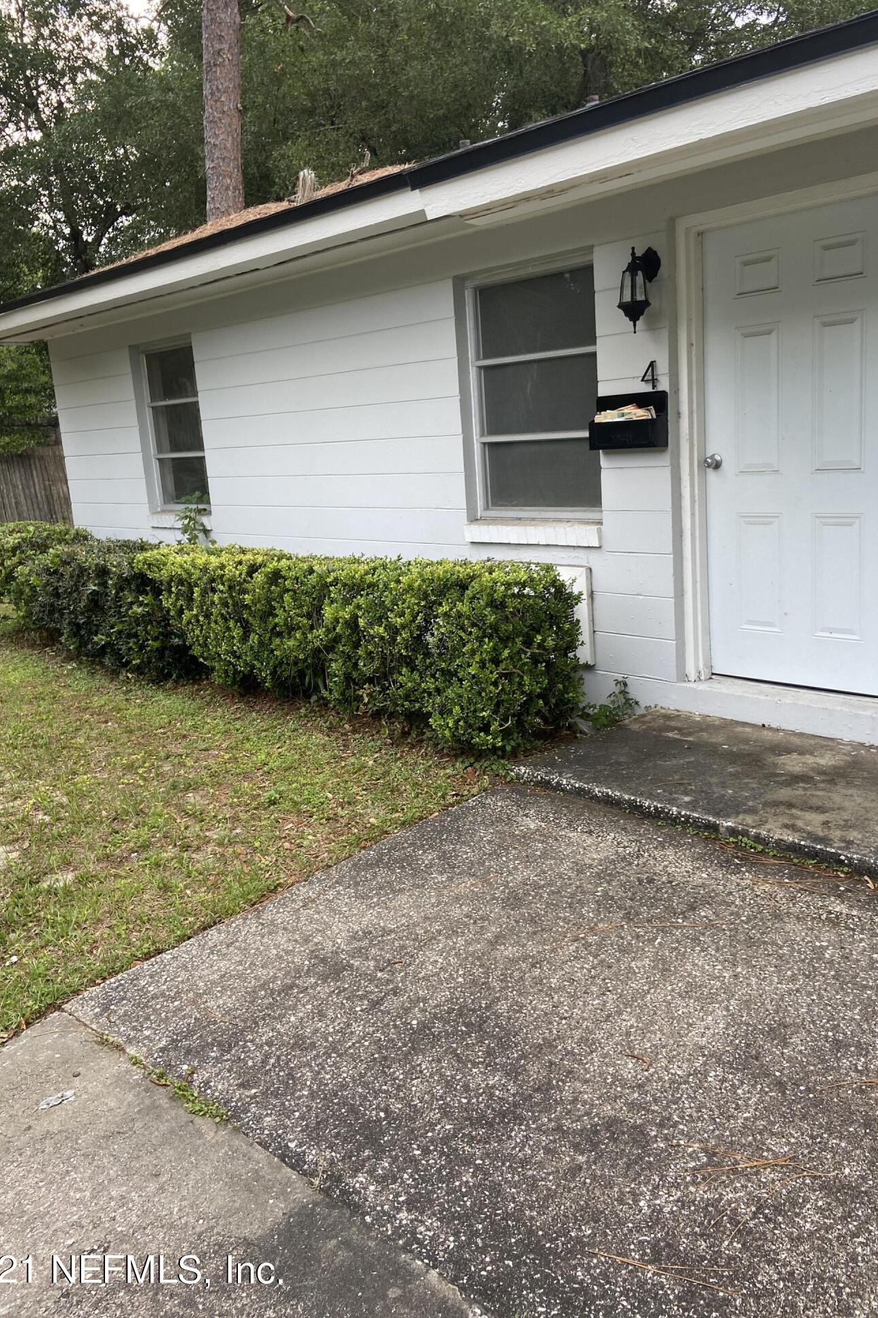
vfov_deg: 65.5
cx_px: 434
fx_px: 1024
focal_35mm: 28
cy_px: 639
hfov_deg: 46.4
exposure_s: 1/121
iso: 50
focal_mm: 4.25
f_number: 1.8
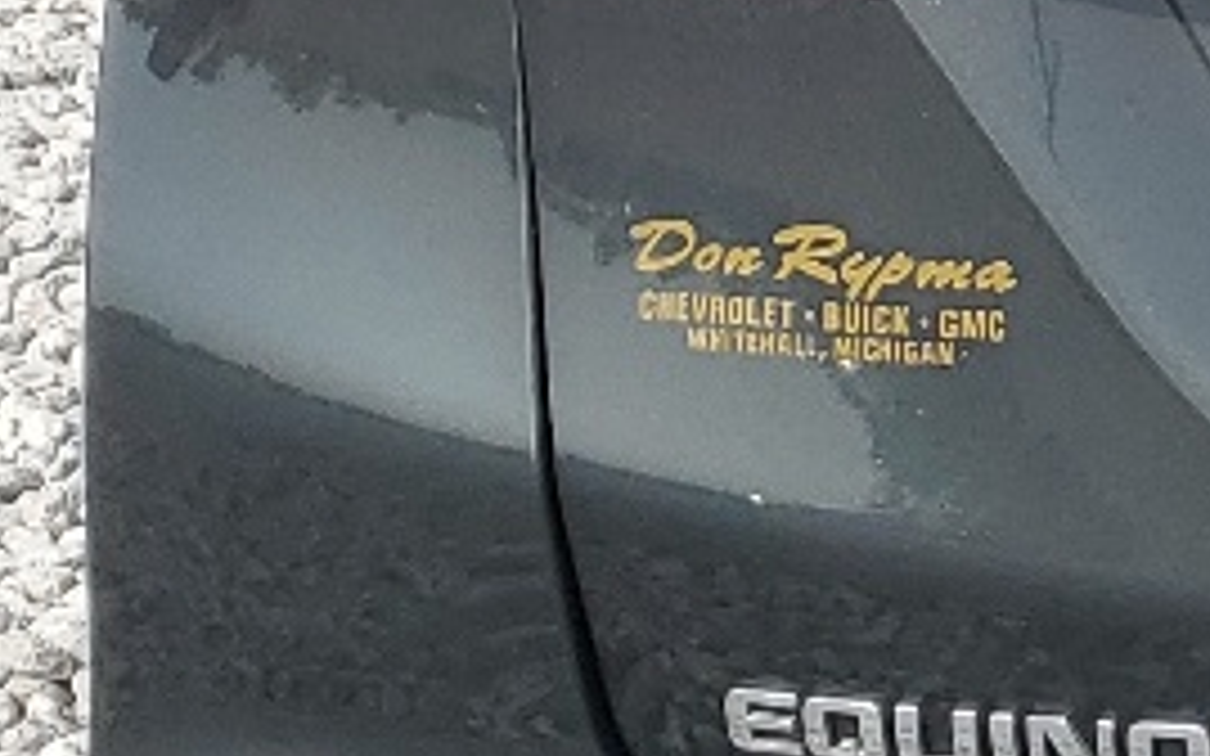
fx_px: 5407
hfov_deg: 11.4
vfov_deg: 8.0
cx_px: 2492
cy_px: 198
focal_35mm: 164
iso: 50
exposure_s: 1/2500
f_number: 1.5
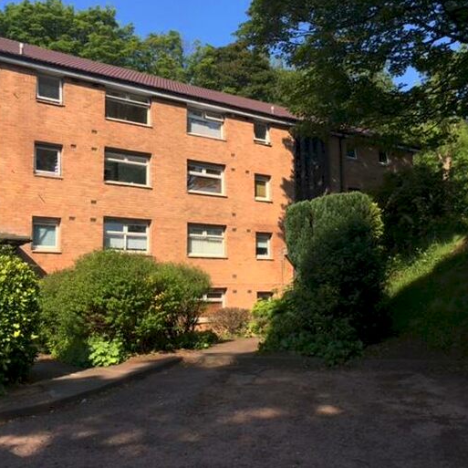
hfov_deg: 47.2
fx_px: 535
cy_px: 230
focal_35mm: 35
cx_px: 221
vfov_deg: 47.2
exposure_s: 1/1980
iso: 32
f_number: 2.2
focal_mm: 4.15
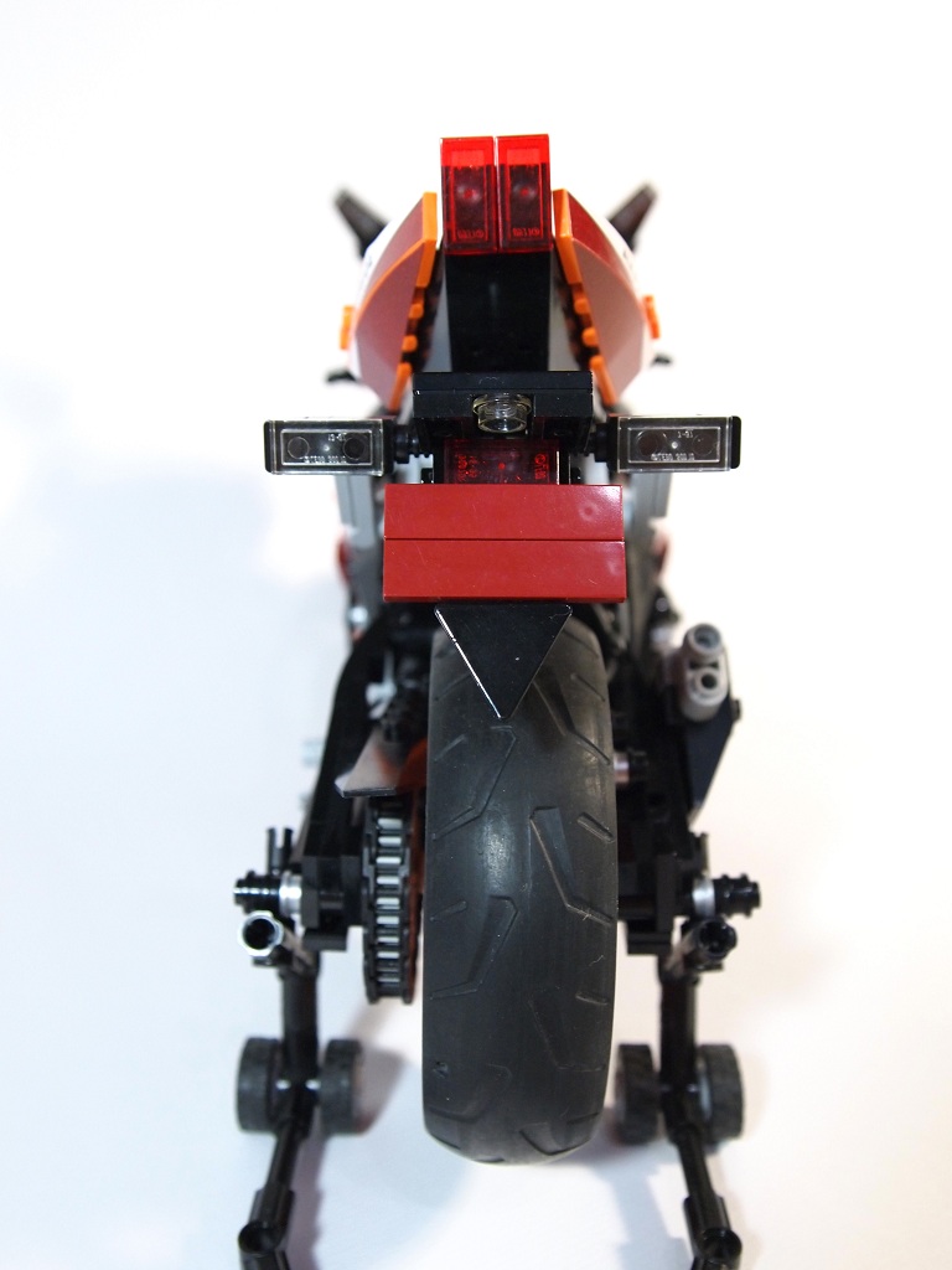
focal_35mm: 34
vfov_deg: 54.0
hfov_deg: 41.8
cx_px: 476
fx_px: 1247
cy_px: 635
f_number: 4
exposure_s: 1/60
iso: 800
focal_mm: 17
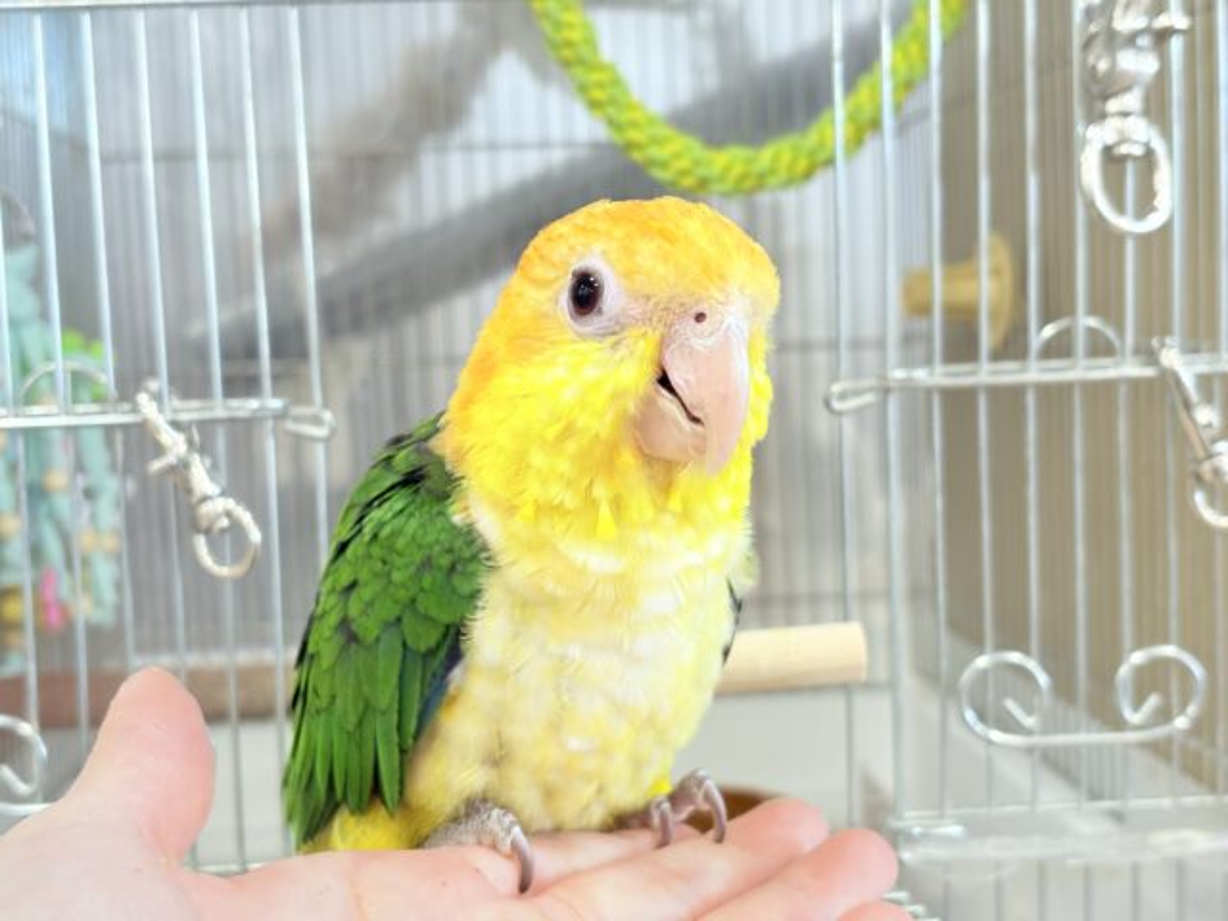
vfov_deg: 28.0
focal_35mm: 52
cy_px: 460
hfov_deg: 36.8
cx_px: 614
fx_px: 1845
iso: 80
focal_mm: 5.96
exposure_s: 1/50
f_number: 1.6
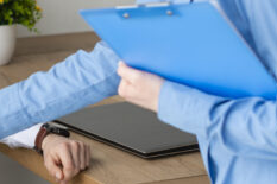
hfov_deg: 12.3
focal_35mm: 165
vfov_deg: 8.3
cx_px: -11
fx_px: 1269
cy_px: 39
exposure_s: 1/160
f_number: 2.8
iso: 250
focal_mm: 50
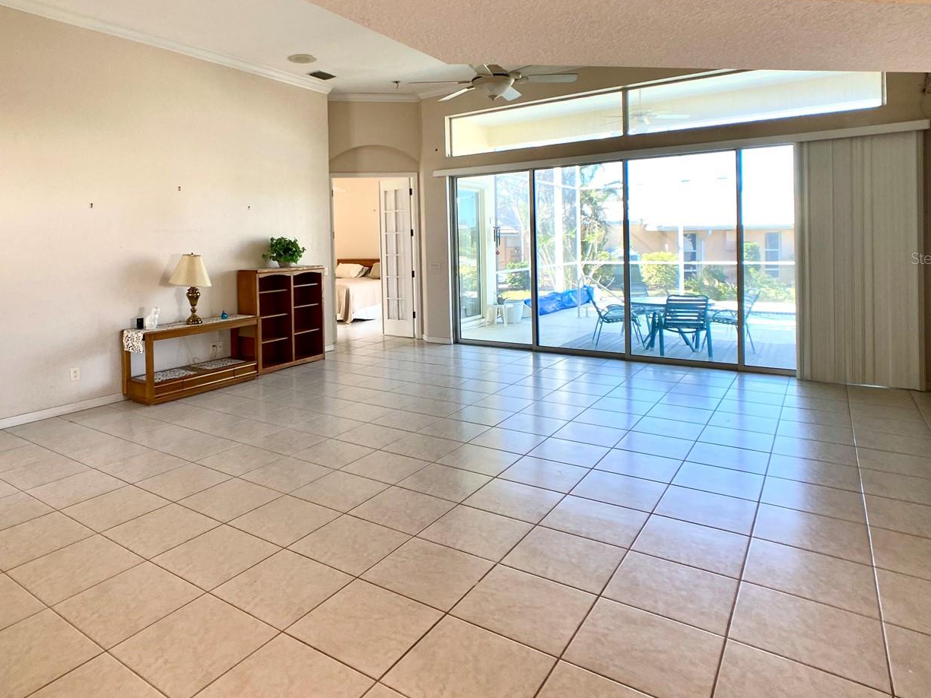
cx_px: 374
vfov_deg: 41.5
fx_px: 914
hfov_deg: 53.6
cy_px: 258
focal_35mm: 34
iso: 64
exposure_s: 1/120
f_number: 1.8
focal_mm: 4.25
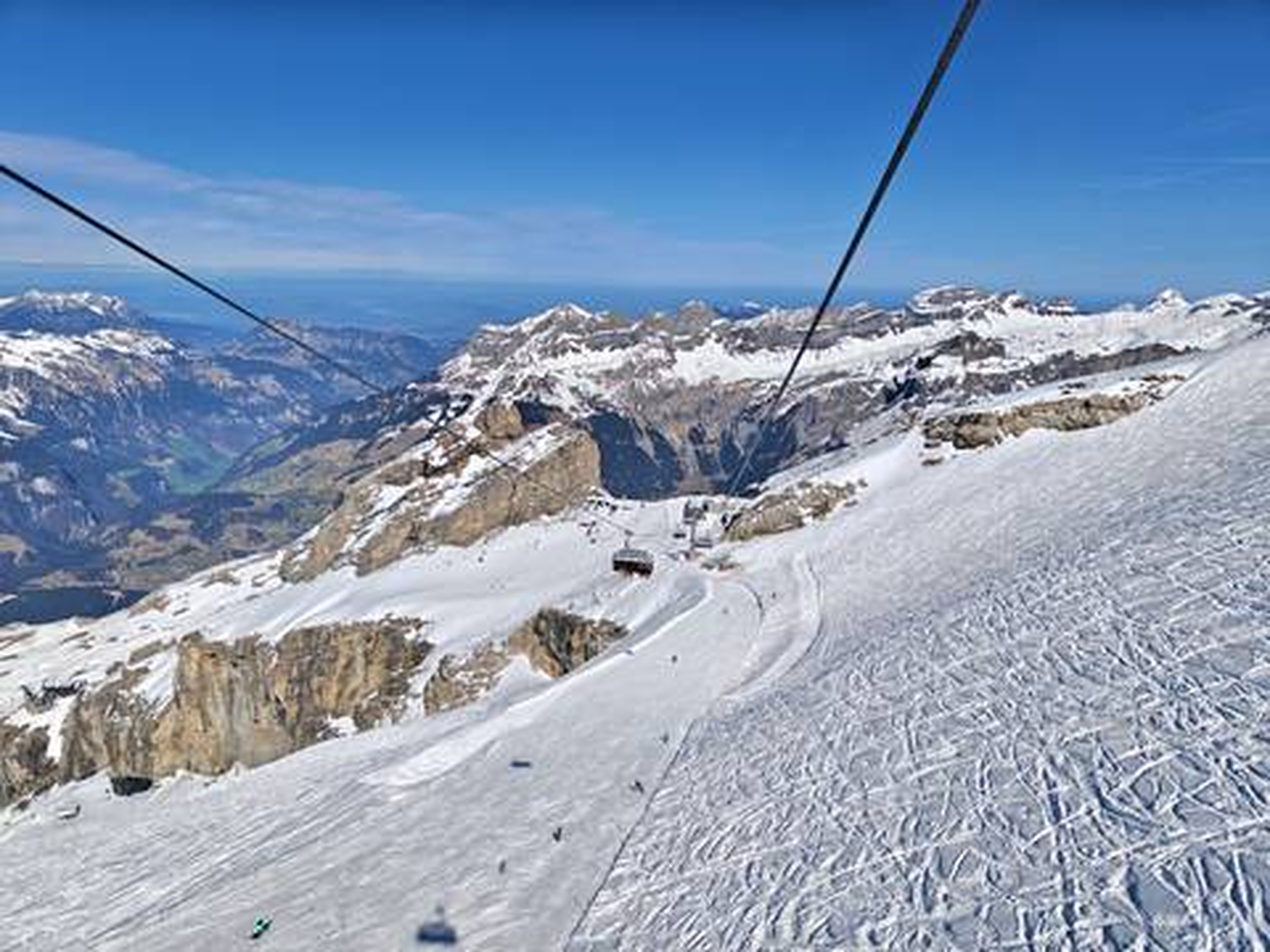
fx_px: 881
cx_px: 635
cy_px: 476
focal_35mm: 24
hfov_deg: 71.6
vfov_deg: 56.8
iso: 80
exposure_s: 1/1764
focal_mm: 5.59
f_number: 1.8
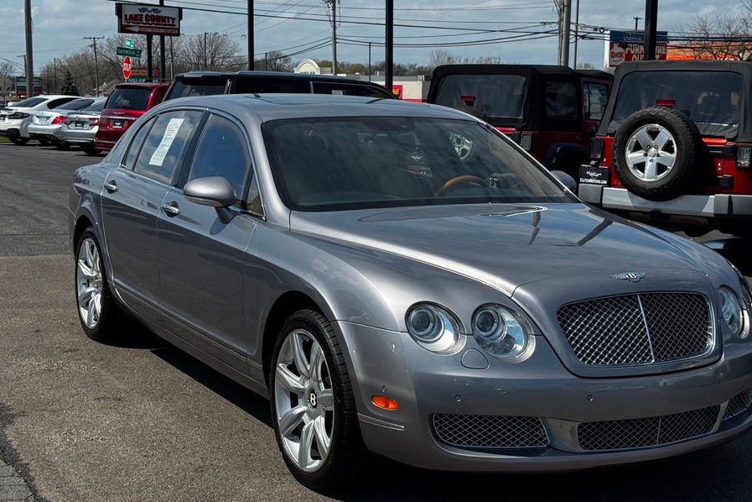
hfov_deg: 35.0
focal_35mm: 57
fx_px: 1191
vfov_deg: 23.8
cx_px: 407
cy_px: 246
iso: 64
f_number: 1.78
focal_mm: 6.76
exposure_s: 1/5848
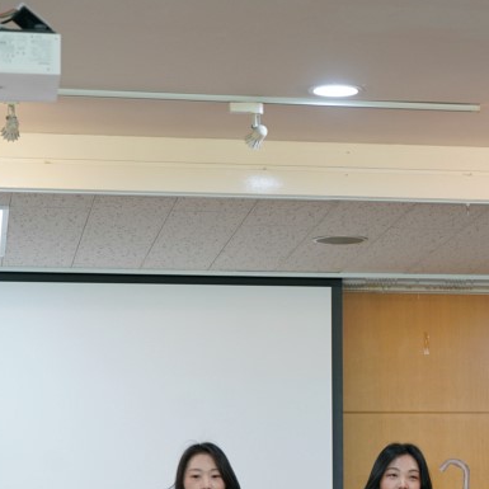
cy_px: 333
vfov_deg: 12.2
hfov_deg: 12.0
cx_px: 533
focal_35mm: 143
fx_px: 2285
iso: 640
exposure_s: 1/160
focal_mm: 72
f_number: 4
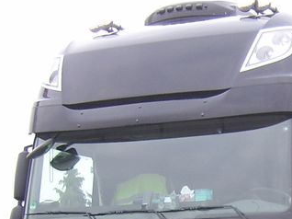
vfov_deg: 16.1
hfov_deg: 21.3
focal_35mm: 88
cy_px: 258
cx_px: 305
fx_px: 742
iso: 100
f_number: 2.8
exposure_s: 1/104
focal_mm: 5.95
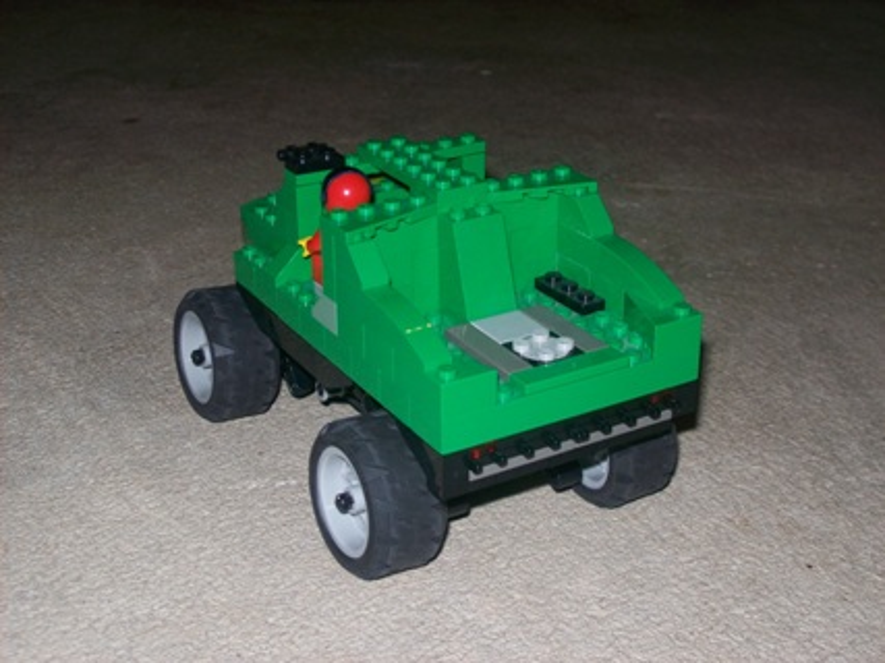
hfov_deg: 34.4
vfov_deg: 26.1
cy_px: 332
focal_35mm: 56
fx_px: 1431
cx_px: 442
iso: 80
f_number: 3.4
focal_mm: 9.4
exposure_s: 1/84.5
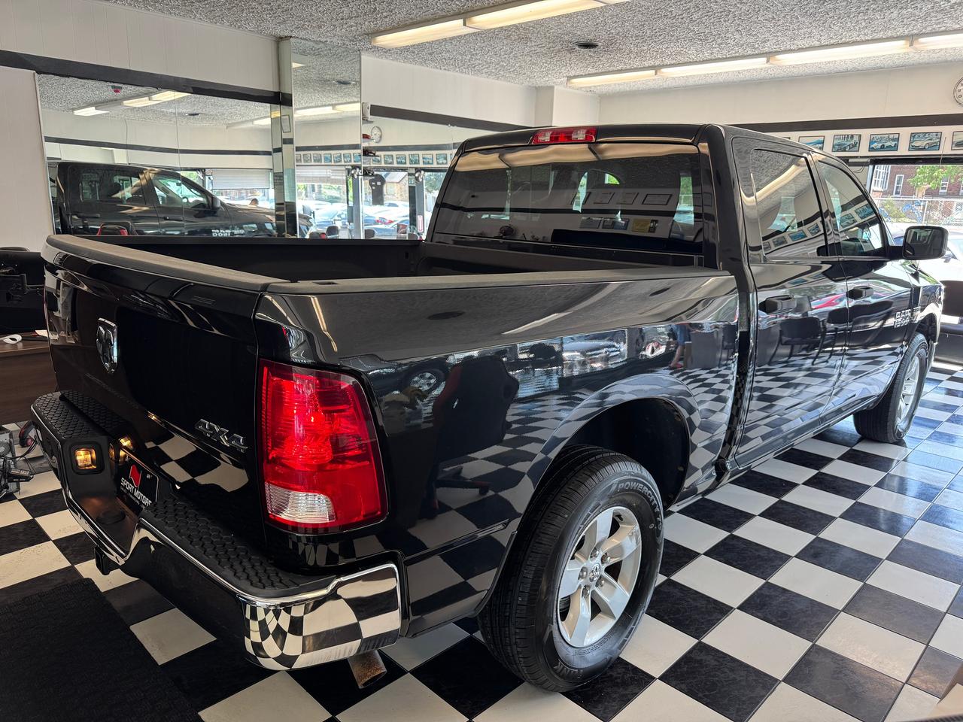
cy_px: 361
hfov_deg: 71.6
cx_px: 482
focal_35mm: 24
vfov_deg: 56.8
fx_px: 668
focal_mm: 6.76
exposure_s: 1/120
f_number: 1.78
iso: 100
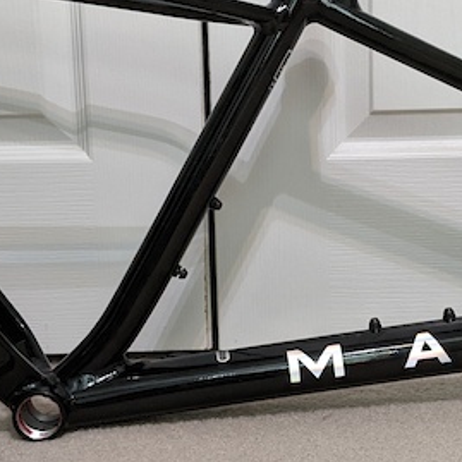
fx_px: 1072
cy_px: 254
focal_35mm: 71
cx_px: 304
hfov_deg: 24.2
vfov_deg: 24.3
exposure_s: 1/24
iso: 453
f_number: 1.73
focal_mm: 4.38
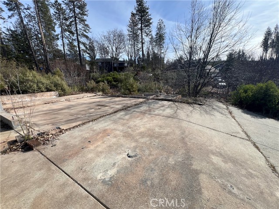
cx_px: 140
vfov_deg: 89.9
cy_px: 104
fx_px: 105
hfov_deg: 106.2
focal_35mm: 13
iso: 32
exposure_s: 1/1143
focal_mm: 1.57
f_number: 1.8
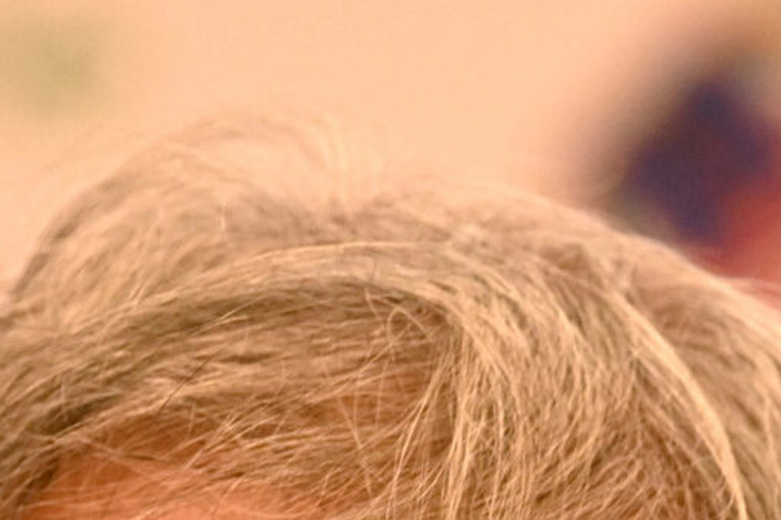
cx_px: 295
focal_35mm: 2015
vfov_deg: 0.7
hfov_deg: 1.0
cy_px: 1179
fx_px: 43684
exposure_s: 1/80
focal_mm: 400
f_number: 4
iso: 1600
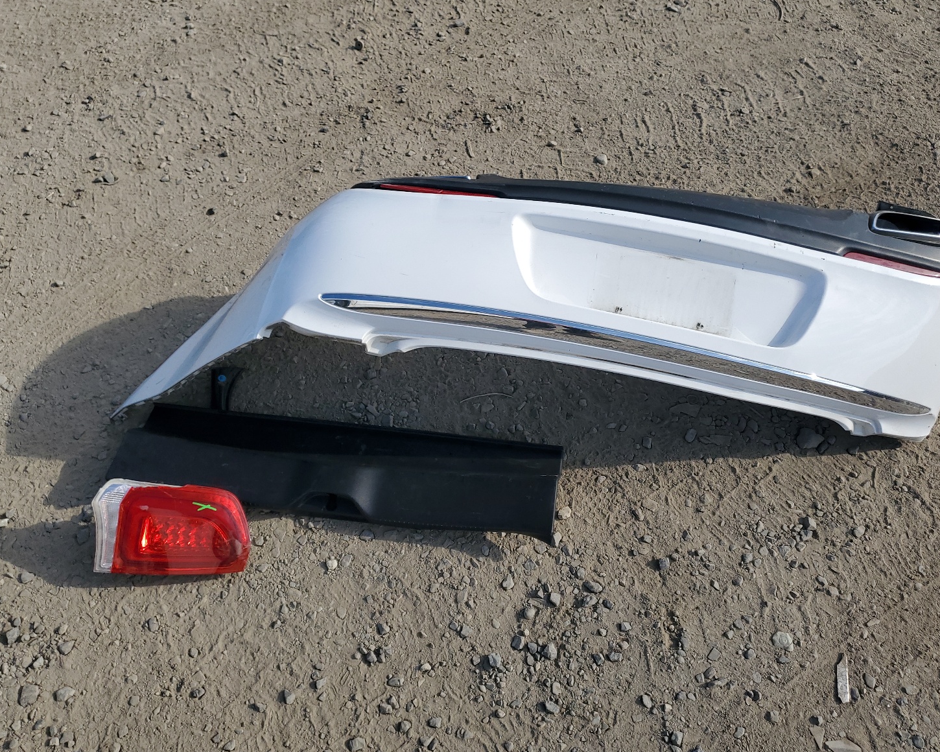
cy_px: 367
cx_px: 493
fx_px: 779
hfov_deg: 62.2
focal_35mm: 28
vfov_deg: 51.5
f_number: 1.5
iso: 50
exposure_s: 1/3333
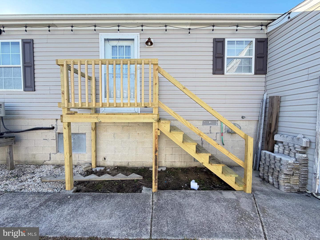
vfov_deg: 85.7
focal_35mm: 14
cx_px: 160
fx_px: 129
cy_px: 120
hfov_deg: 102.1
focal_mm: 2.22
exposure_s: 1/228
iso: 50
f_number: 2.2
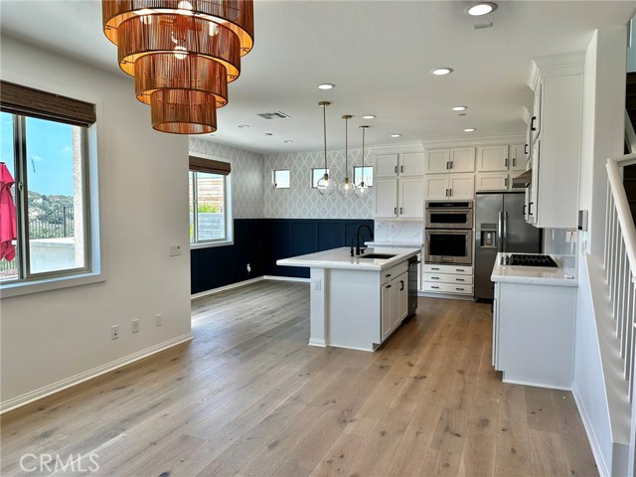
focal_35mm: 24
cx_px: 318
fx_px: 441
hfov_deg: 71.6
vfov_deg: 56.8
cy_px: 238
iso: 80
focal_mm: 6.86
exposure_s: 1/377
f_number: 1.78
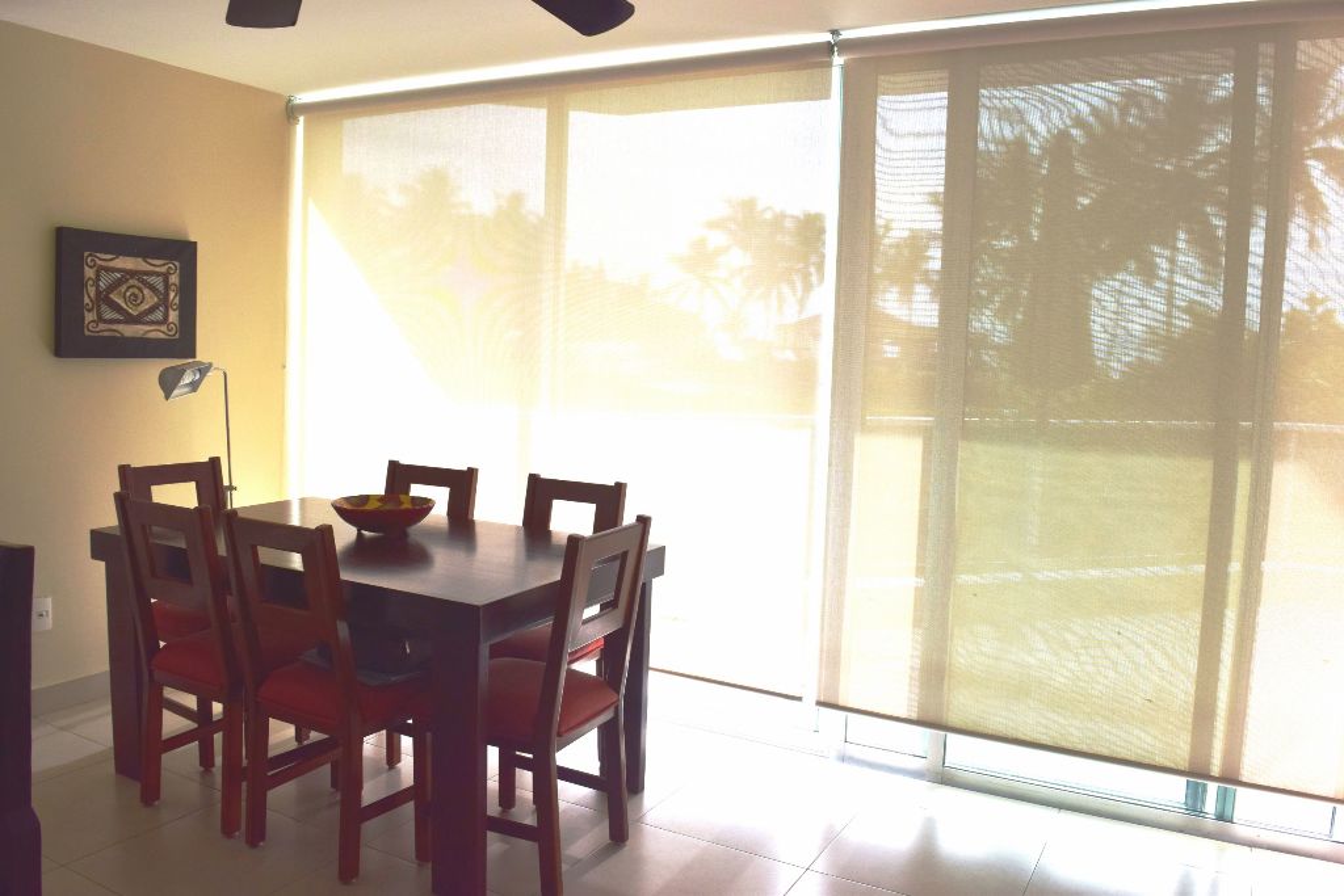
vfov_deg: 47.9
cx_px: 672
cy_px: 448
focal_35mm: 27
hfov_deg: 67.4
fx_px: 1008
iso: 400
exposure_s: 1/250
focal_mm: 18
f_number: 10
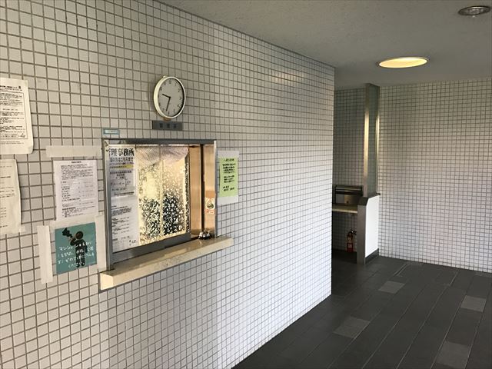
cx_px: 246
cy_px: 184
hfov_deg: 63.4
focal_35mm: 28
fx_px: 398
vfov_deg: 49.7
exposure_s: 1/25
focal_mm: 3.99
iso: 40
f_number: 1.8
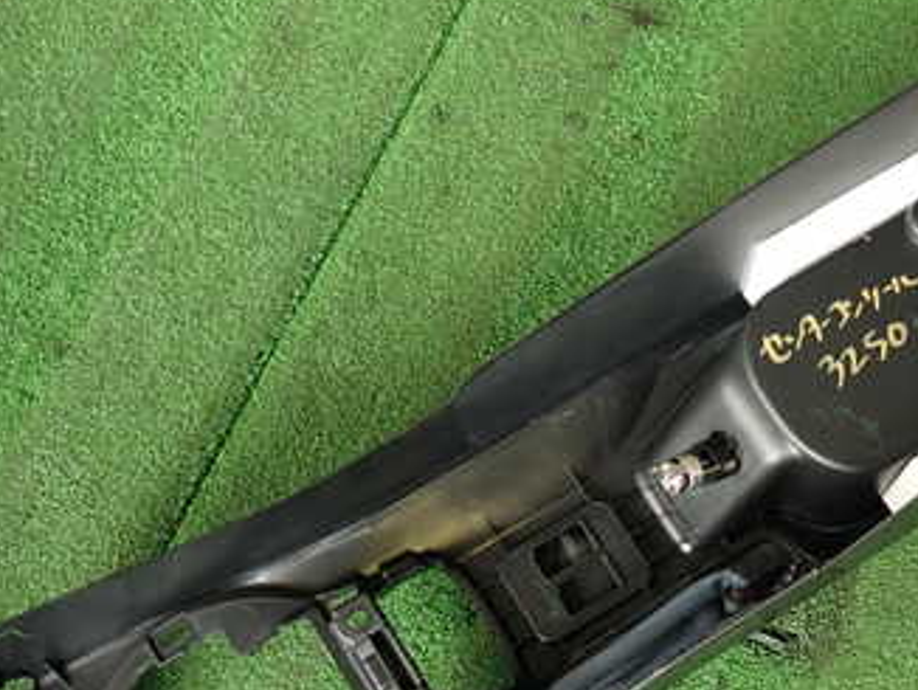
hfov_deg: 40.1
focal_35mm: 46
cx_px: 687
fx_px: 1221
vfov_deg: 31.0
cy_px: 524
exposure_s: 1/60
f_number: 2
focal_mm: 4.5
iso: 160
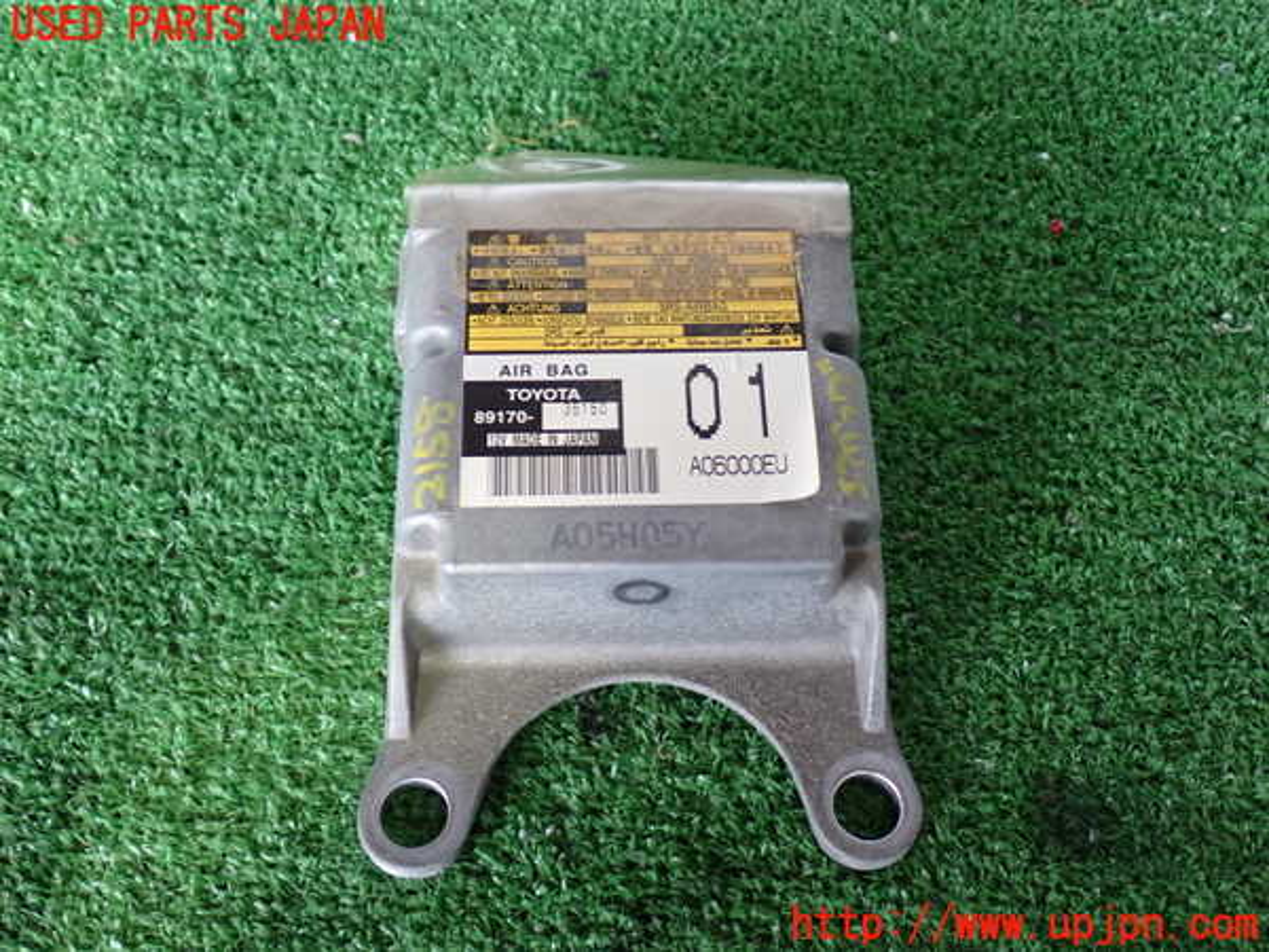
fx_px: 1503
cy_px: 476
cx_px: 634
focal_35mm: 41
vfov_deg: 35.1
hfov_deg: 45.8
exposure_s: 1/40
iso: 500
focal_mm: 7.31
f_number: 2.8
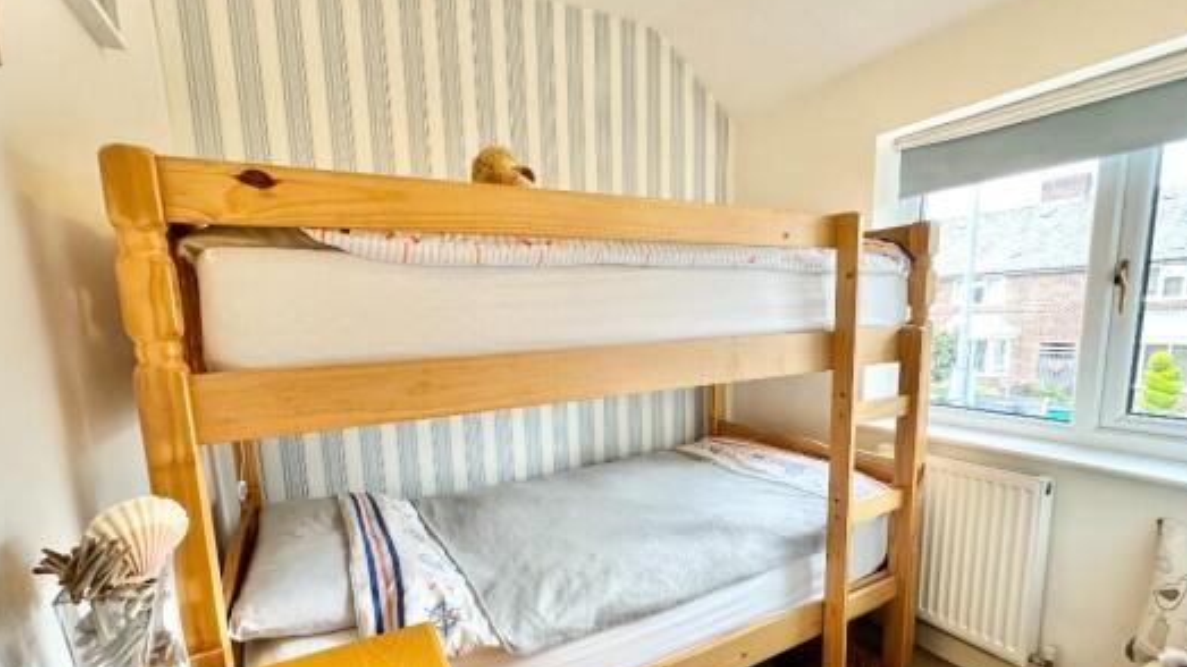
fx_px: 535
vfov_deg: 63.4
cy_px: 396
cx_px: 575
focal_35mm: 17
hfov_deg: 95.9
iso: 160
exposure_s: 1/100
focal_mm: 2.22
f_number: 2.2
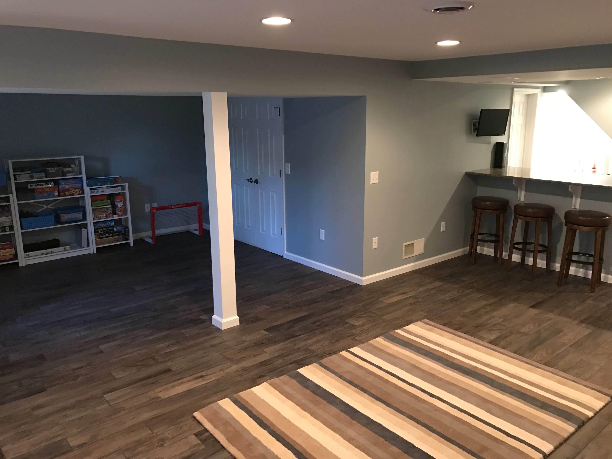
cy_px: 230
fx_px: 495
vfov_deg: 49.7
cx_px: 306
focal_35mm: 28
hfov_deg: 63.4
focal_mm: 3.99
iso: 100
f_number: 1.8
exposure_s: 1/6
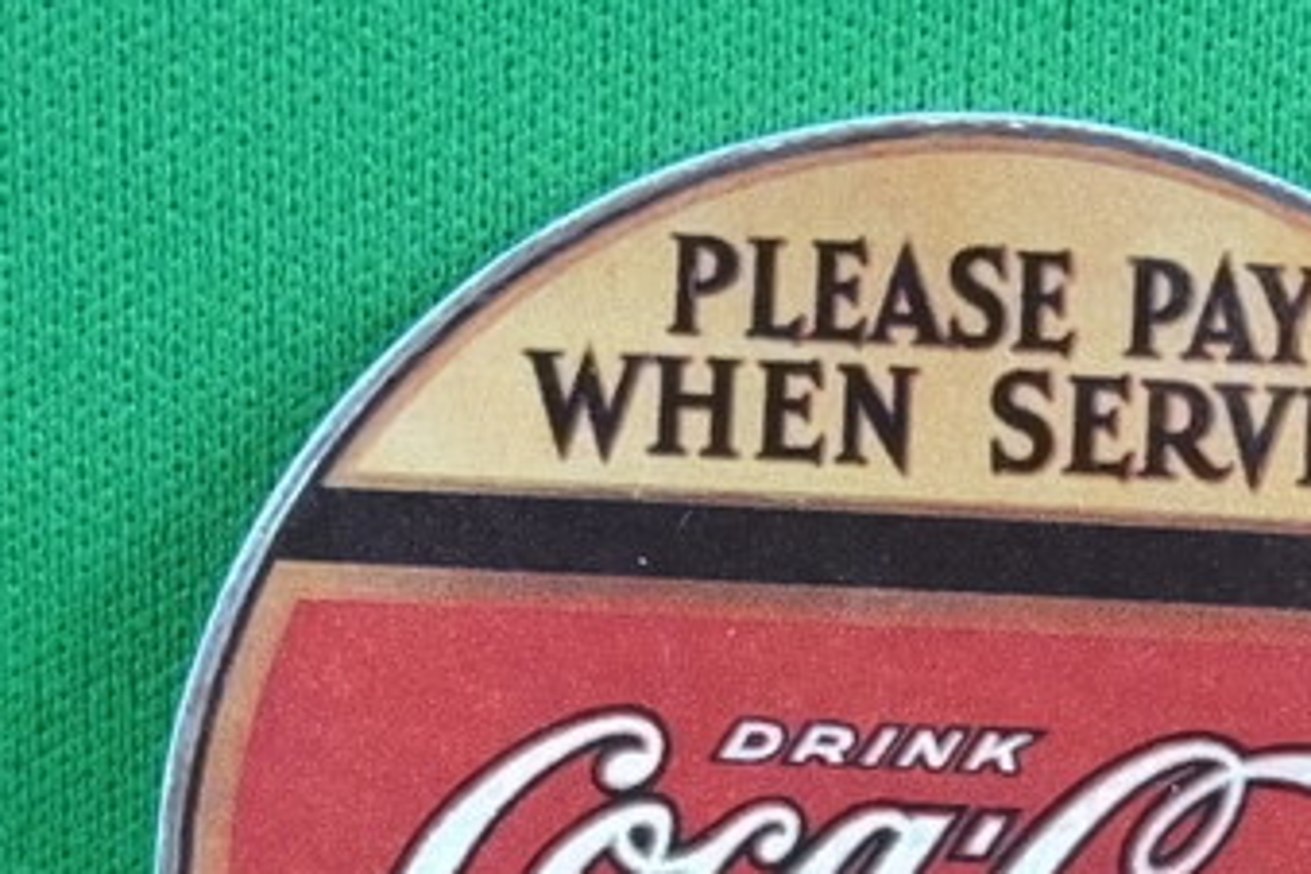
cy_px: 986
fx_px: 6919
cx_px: 980
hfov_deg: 10.8
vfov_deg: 7.2
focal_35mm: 190
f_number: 4.5
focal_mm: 14.3
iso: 800
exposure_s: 1/80
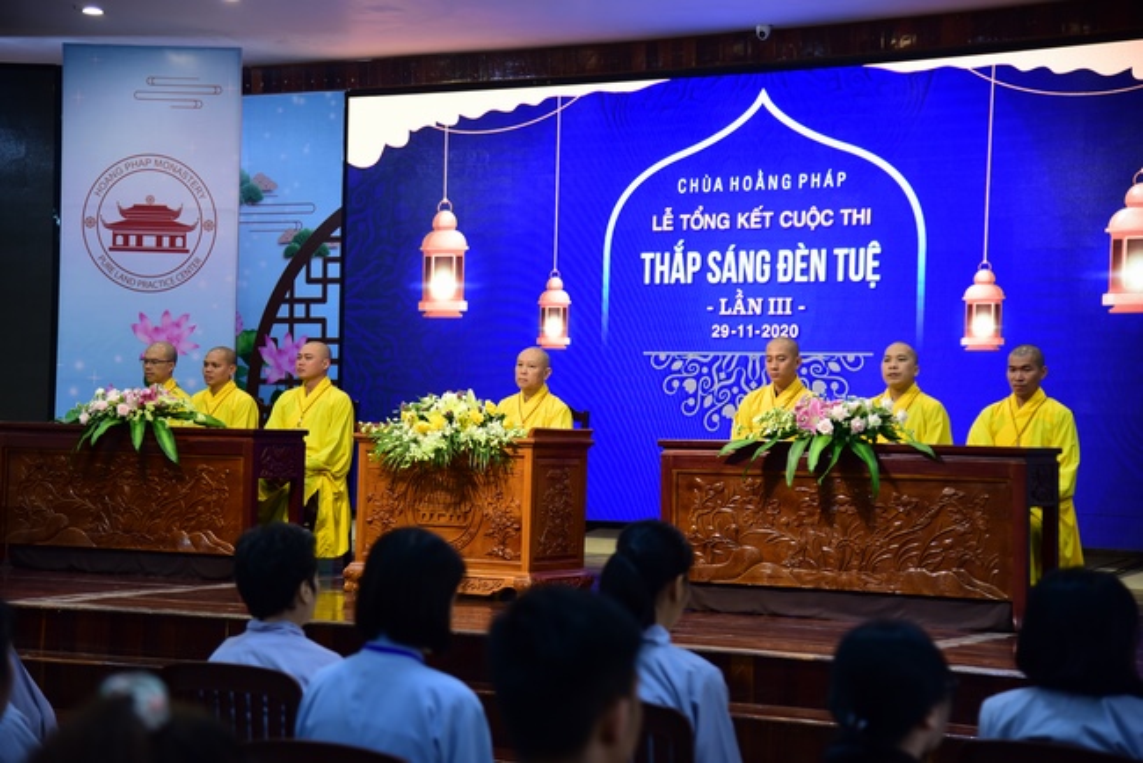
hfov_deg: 28.8
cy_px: 382
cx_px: 572
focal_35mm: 70
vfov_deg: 19.5
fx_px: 2223
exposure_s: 1/50
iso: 800
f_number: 4
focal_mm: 70
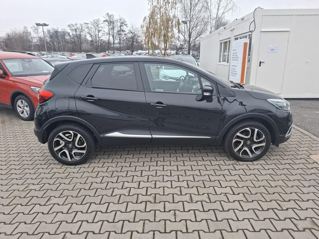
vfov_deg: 58.9
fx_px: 212
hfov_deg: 73.9
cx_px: 160
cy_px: 120
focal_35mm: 23
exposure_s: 1/104
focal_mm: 5.54
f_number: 1.8
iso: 50
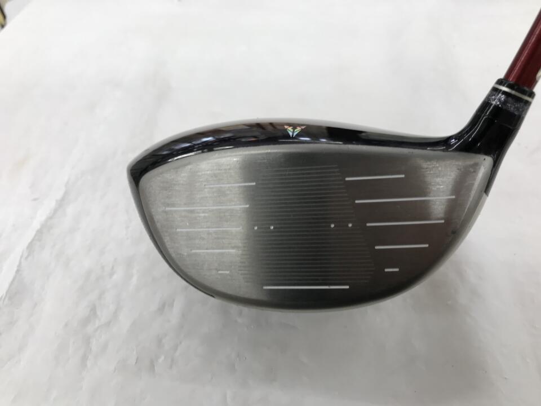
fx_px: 438
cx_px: 270
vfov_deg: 49.7
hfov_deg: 63.4
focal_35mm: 28
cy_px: 203
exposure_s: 1/100
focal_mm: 3.99
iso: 40
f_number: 1.8
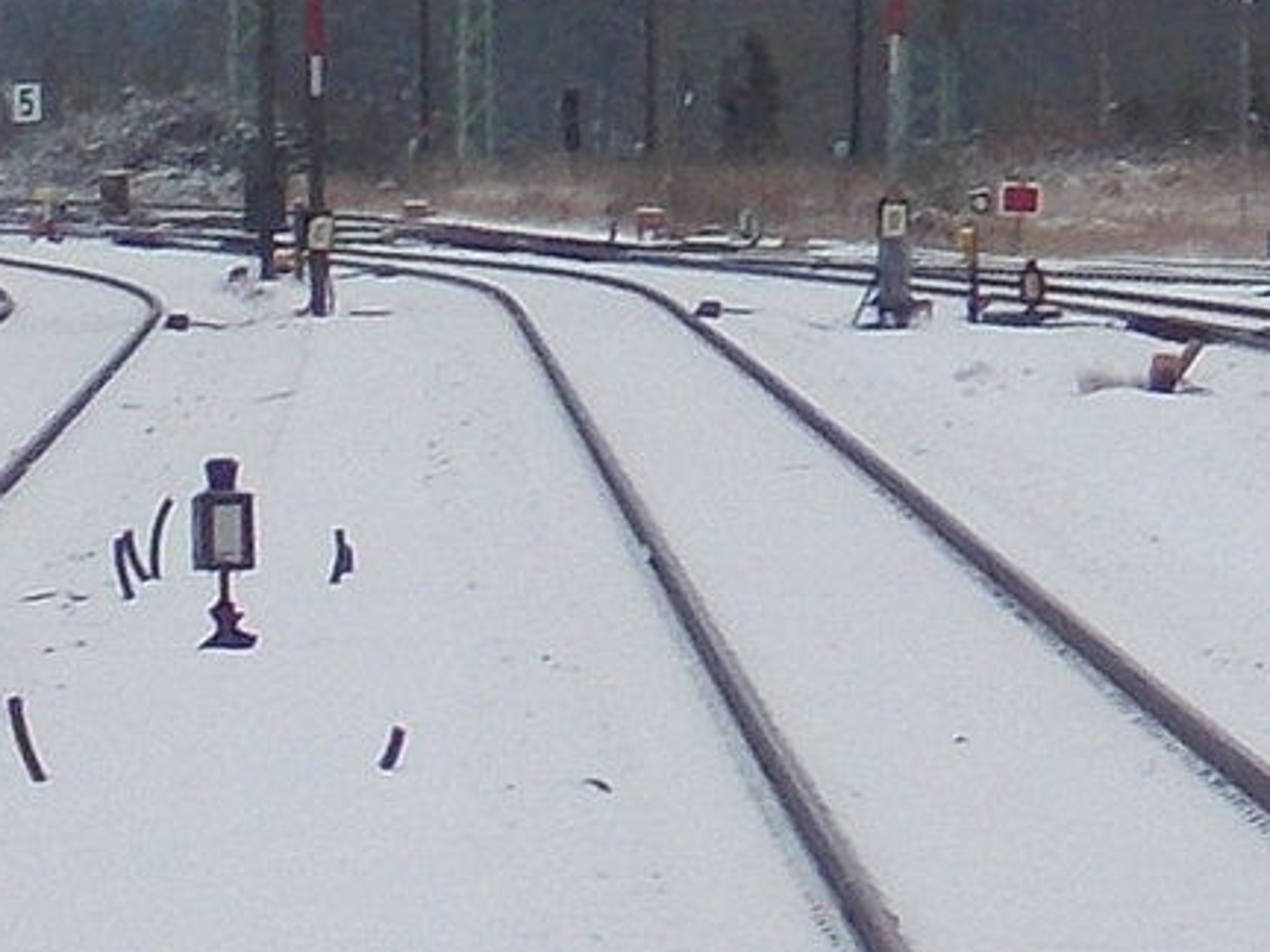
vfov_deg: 4.7
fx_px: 11520
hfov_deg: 6.3
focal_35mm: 314
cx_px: 785
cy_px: -223
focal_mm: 20.1
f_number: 6
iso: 80
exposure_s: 1/80
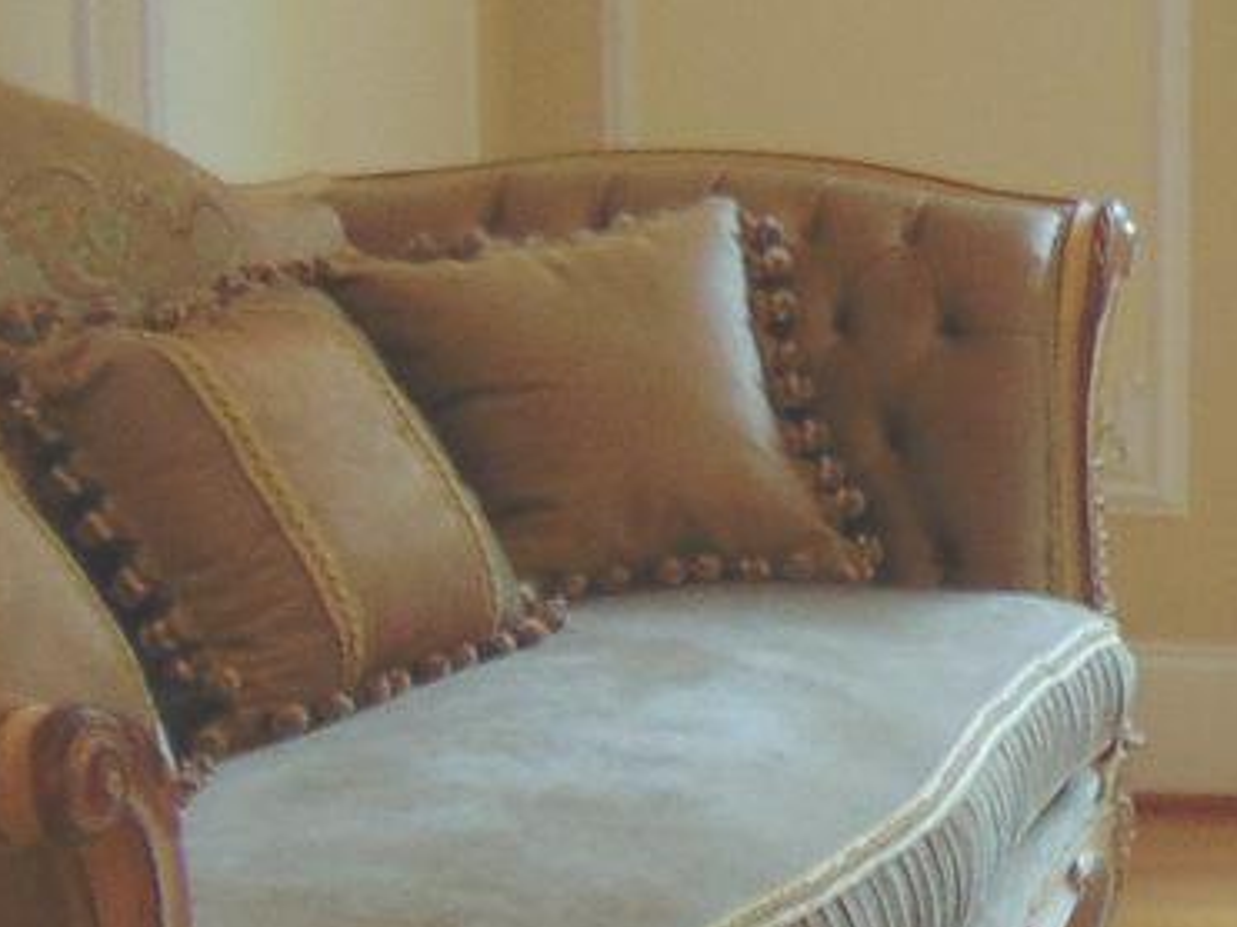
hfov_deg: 13.0
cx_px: 2222
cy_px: 474
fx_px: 4930
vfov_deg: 10.7
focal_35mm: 138
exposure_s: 1/50
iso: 80
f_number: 3
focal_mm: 4.5
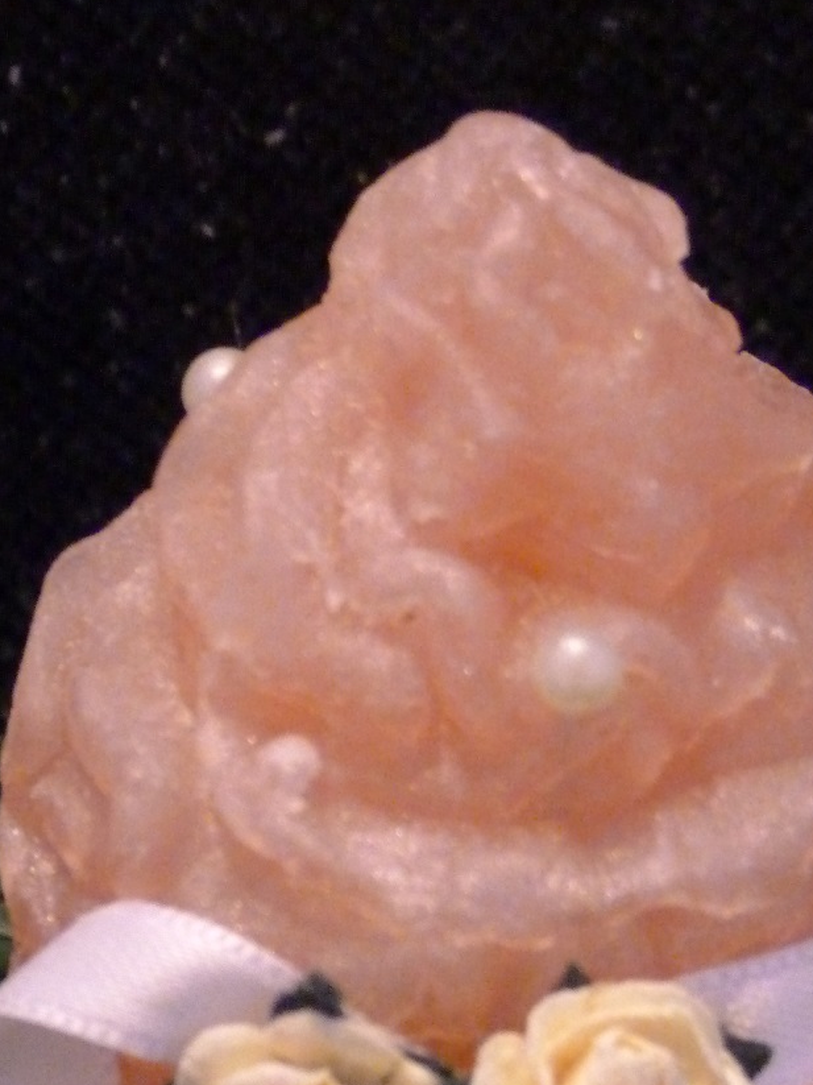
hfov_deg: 7.0
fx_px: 6641
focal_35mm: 212
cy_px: 931
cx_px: 295
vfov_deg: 9.3
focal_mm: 18.2
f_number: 3.5
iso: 800
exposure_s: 1/10
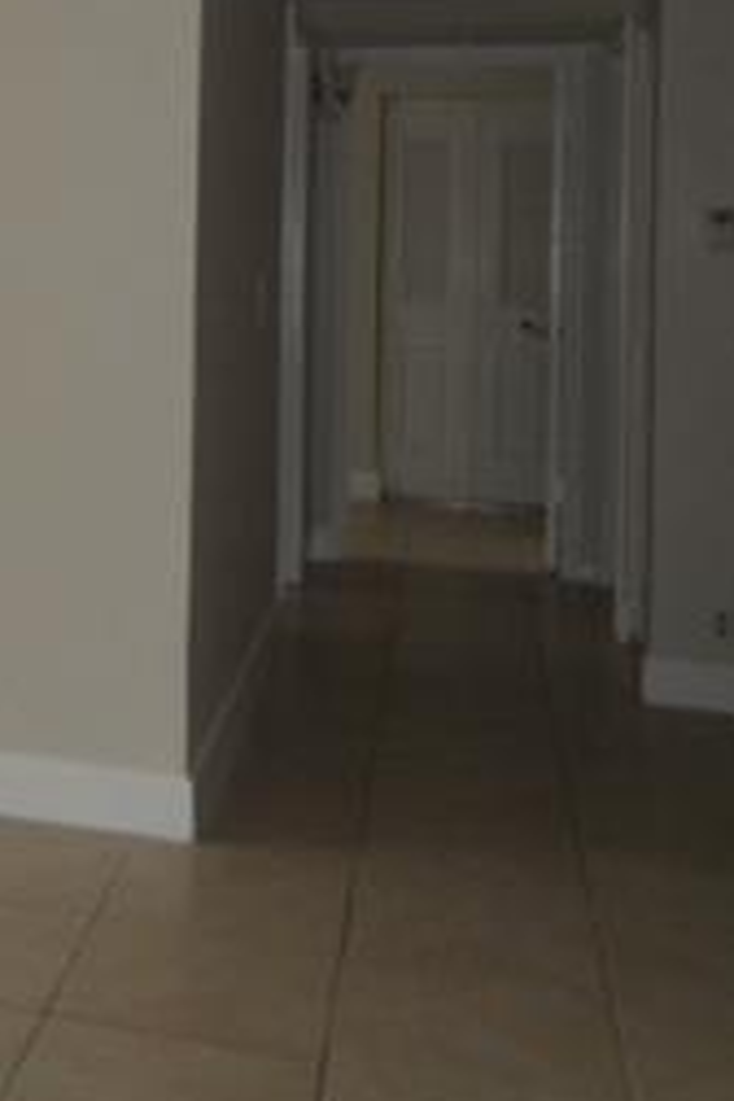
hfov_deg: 23.1
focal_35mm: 52
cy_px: 205
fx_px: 1590
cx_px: -214
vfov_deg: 36.7
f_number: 3.4
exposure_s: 1/30
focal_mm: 3.6
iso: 100
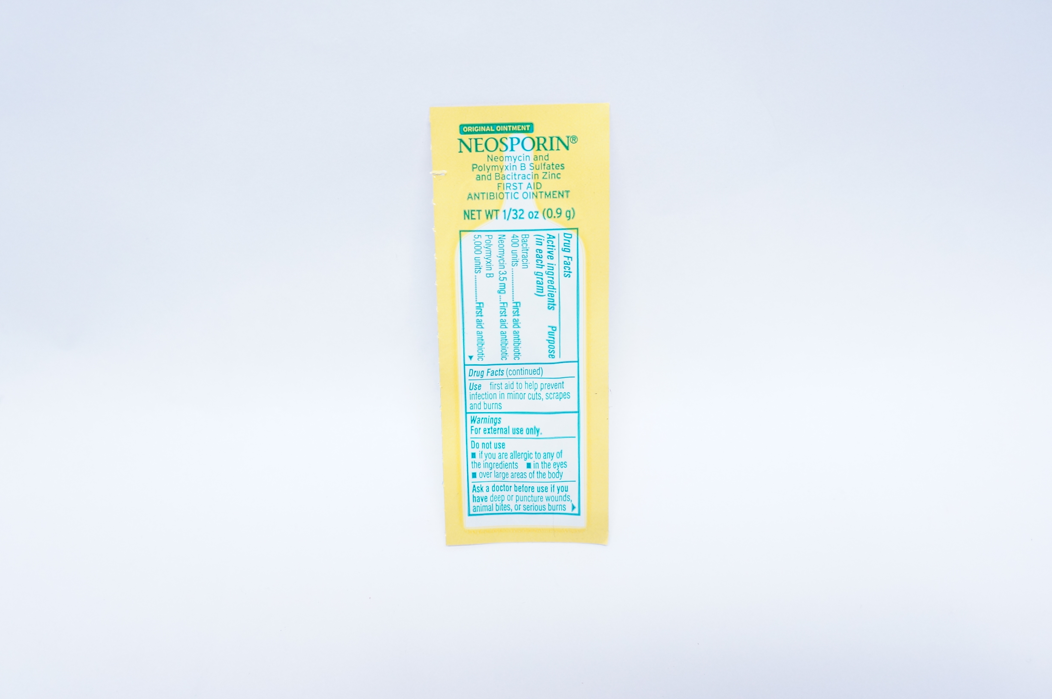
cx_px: 526
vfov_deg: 35.4
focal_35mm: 38
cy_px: 350
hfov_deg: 51.3
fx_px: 1095
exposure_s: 1/125
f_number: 4.5
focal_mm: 25
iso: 1600
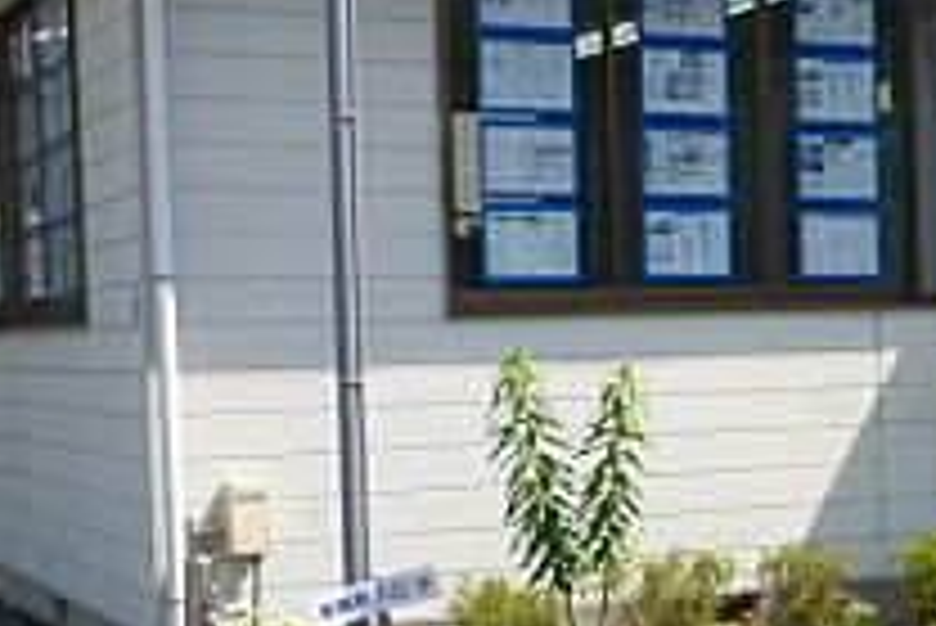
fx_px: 2081
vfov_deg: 17.0
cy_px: 419
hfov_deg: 23.9
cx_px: 1004
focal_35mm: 80
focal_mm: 4.5
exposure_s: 1/320
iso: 80
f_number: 4
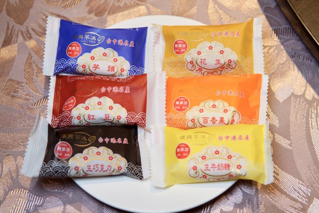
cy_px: 106
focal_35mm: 45
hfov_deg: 43.6
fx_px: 399
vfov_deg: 29.9
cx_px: 160
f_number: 4
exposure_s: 1/60
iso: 125
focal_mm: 30
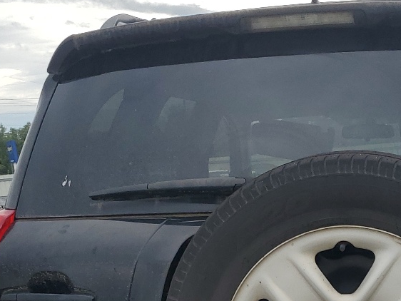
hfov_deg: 25.6
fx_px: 858
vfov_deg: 18.8
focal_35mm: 74
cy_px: 362
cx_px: 355
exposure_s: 1/2000
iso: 50
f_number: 1.5
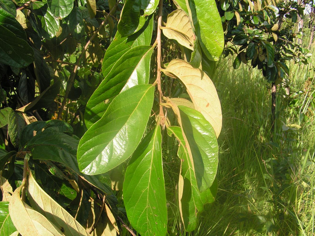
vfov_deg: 36.8
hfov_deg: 47.9
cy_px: 120
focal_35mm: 39
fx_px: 355
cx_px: 156
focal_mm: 6.3
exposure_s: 1/125
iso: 50
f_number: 5.6
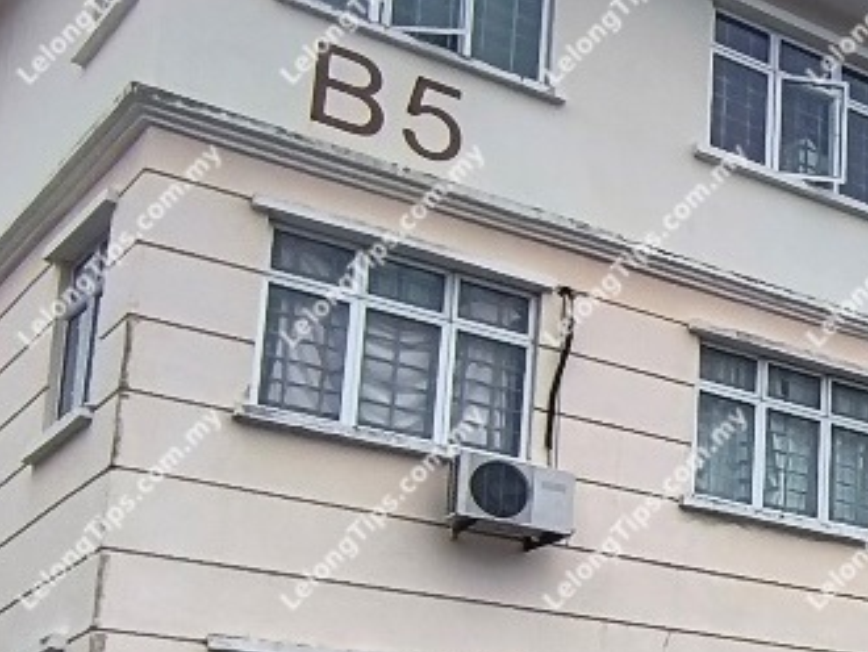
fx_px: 1405
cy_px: 539
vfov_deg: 25.6
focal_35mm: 56
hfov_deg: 25.0
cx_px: 1344
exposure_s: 1/3922
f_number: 2.2
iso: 50
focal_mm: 1.65
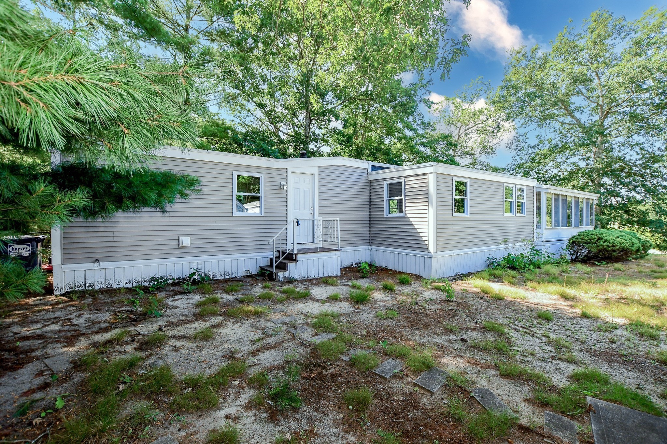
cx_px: 334
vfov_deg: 77.3
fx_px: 278
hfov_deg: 100.4
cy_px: 222
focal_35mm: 15
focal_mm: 10
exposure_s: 1/400
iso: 800
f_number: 5
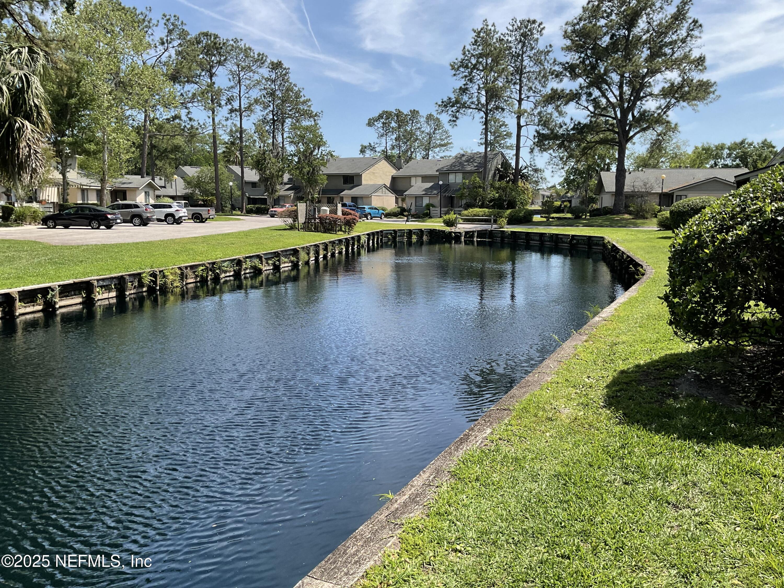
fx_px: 657
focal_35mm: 29
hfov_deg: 61.7
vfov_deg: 48.2
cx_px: 392
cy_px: 294
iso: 16
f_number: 1.8
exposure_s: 1/1015
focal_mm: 3
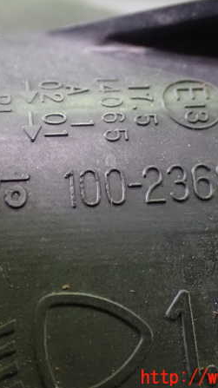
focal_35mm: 60
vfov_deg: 34.9
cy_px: 194
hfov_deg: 20.0
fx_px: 617
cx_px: 76
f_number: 2.8
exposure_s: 1/30
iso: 1600
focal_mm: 7.31
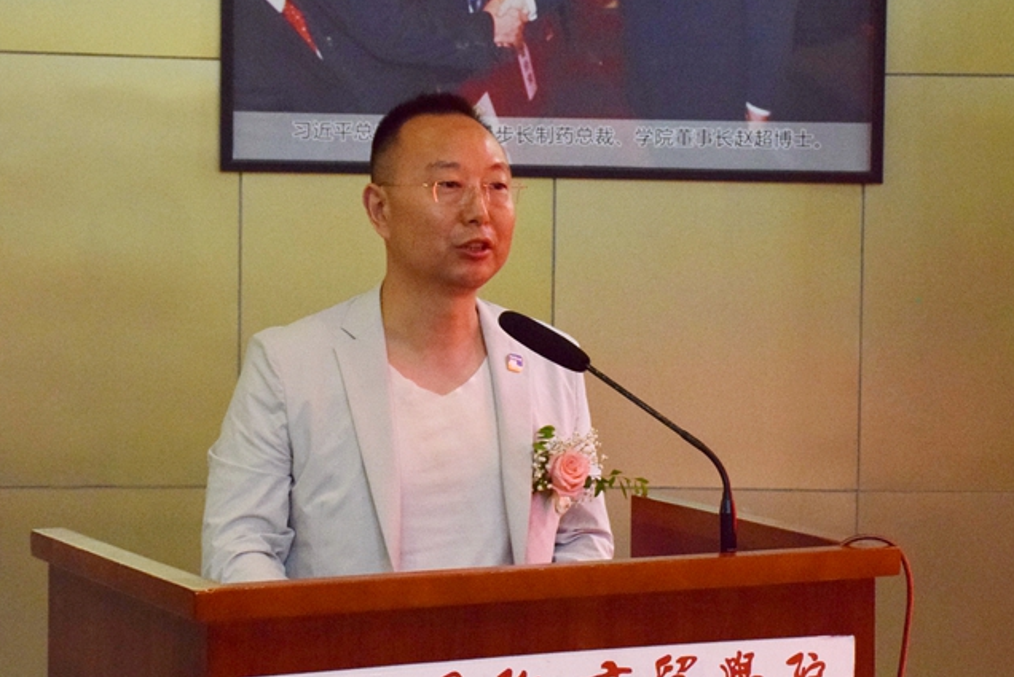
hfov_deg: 20.6
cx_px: 588
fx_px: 2790
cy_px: 317
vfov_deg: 13.8
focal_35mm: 99
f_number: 8
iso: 2000
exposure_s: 1/60
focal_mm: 42
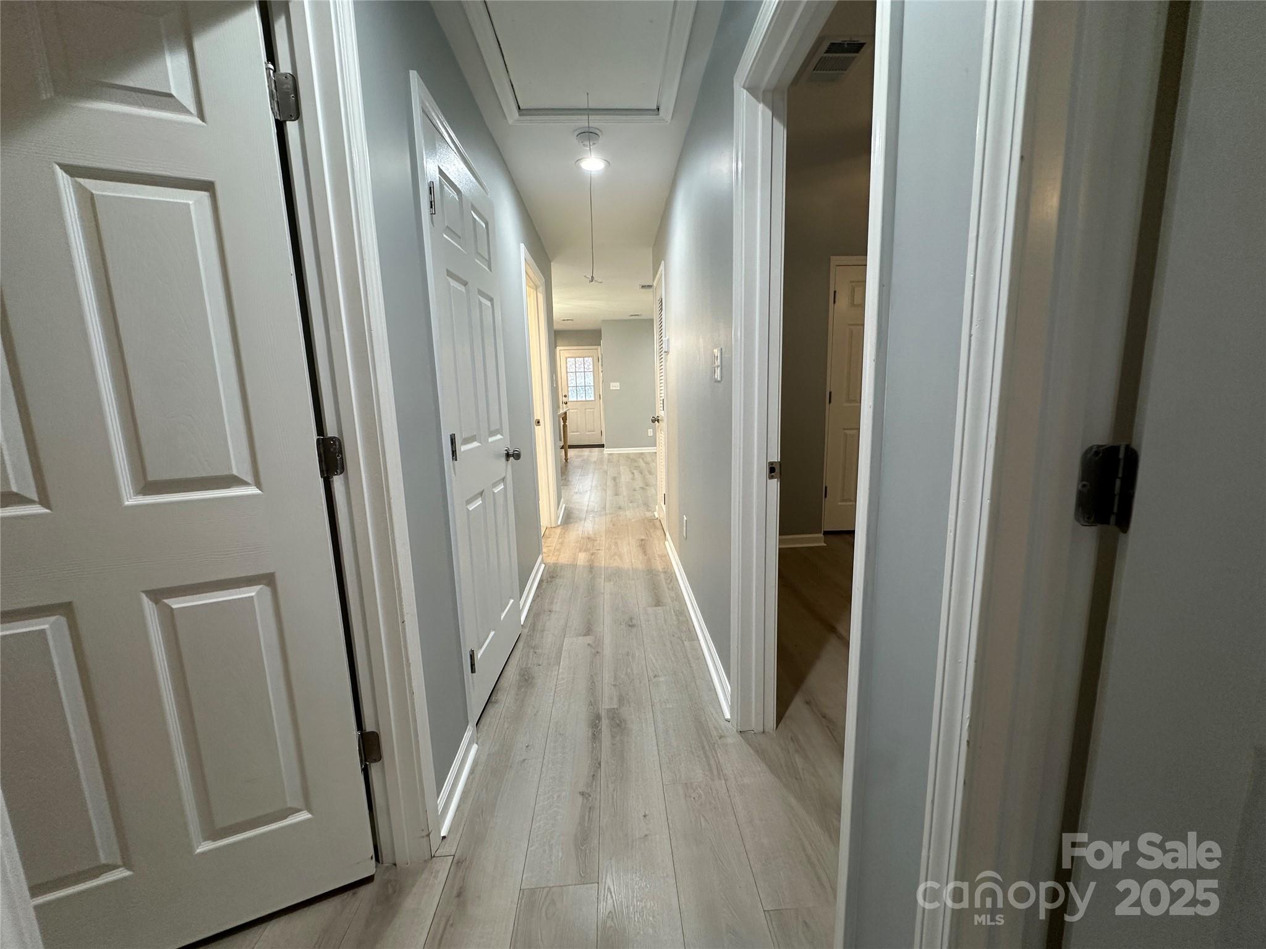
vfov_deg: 85.7
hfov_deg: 102.1
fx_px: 512
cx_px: 633
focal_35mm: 14
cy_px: 474
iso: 160
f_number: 2.2
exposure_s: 1/60
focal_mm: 2.22
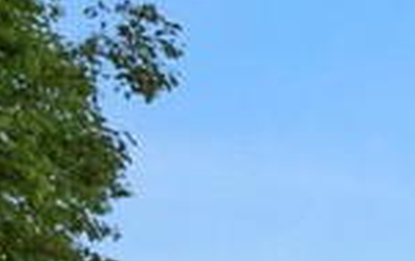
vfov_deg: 8.6
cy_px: 740
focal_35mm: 131
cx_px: 1311
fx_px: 1484
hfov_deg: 10.3
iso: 50
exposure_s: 1/15
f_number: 22
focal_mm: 19
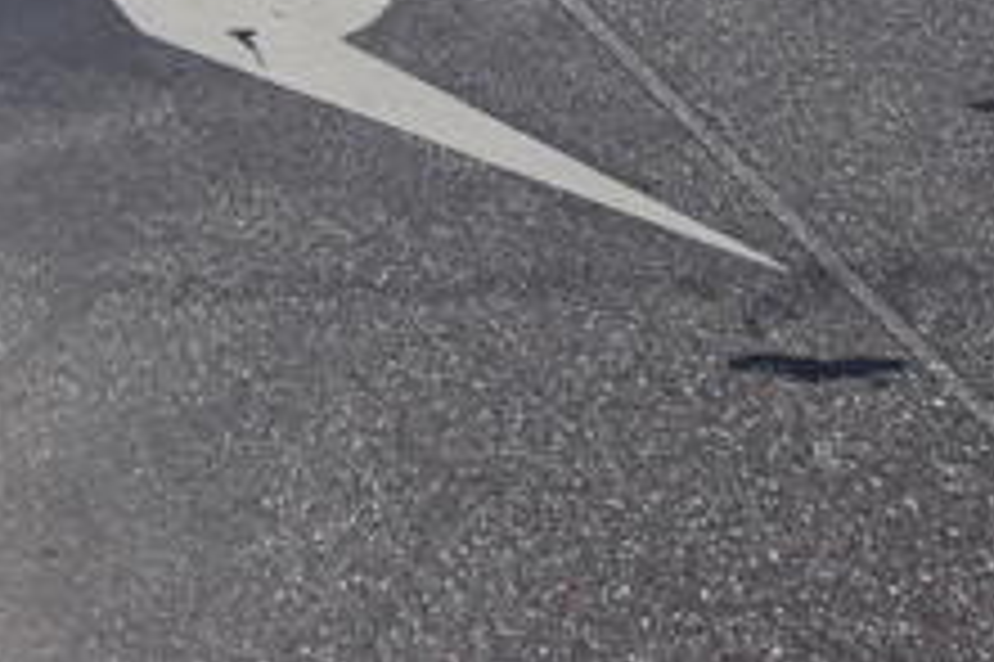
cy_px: -639
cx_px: -72
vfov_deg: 17.2
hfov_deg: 30.7
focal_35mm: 59
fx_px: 1628
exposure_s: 1/125
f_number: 11
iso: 100
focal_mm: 10
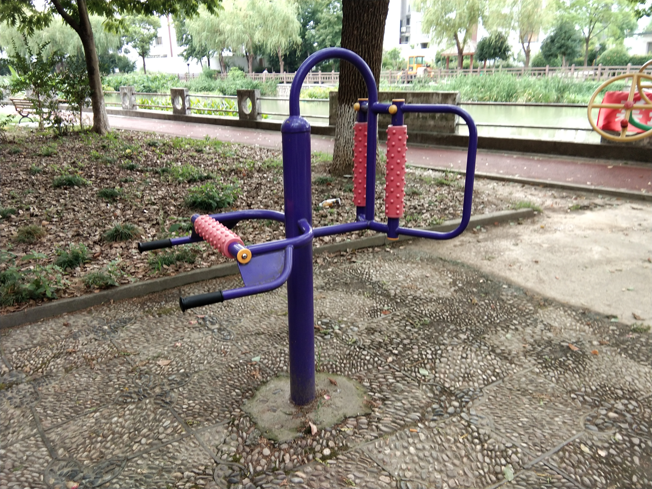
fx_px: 584
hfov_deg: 58.4
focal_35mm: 31
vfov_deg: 45.4
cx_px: 326
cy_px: 244
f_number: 2.2
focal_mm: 3.69
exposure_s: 1/50
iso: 64
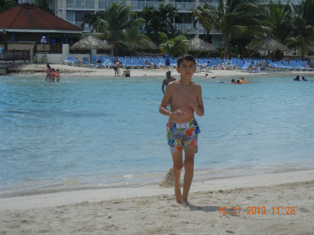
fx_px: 807
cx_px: 157
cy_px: 118
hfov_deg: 22.0
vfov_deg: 16.6
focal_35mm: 89
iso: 160
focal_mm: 16
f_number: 4.4
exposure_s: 1/1049
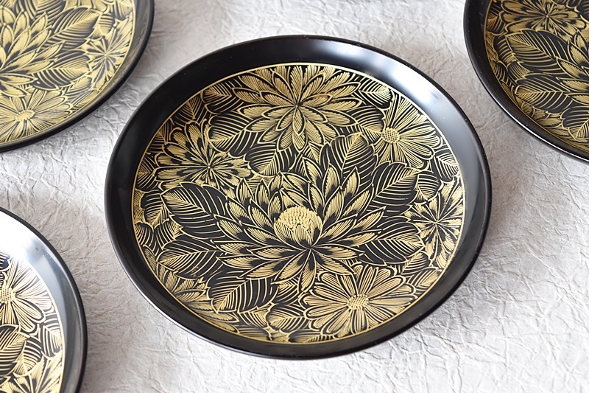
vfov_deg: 16.5
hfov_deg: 24.6
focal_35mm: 82
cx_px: 294
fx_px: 1349
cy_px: 196
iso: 800
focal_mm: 55
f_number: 5.6
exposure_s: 1/6
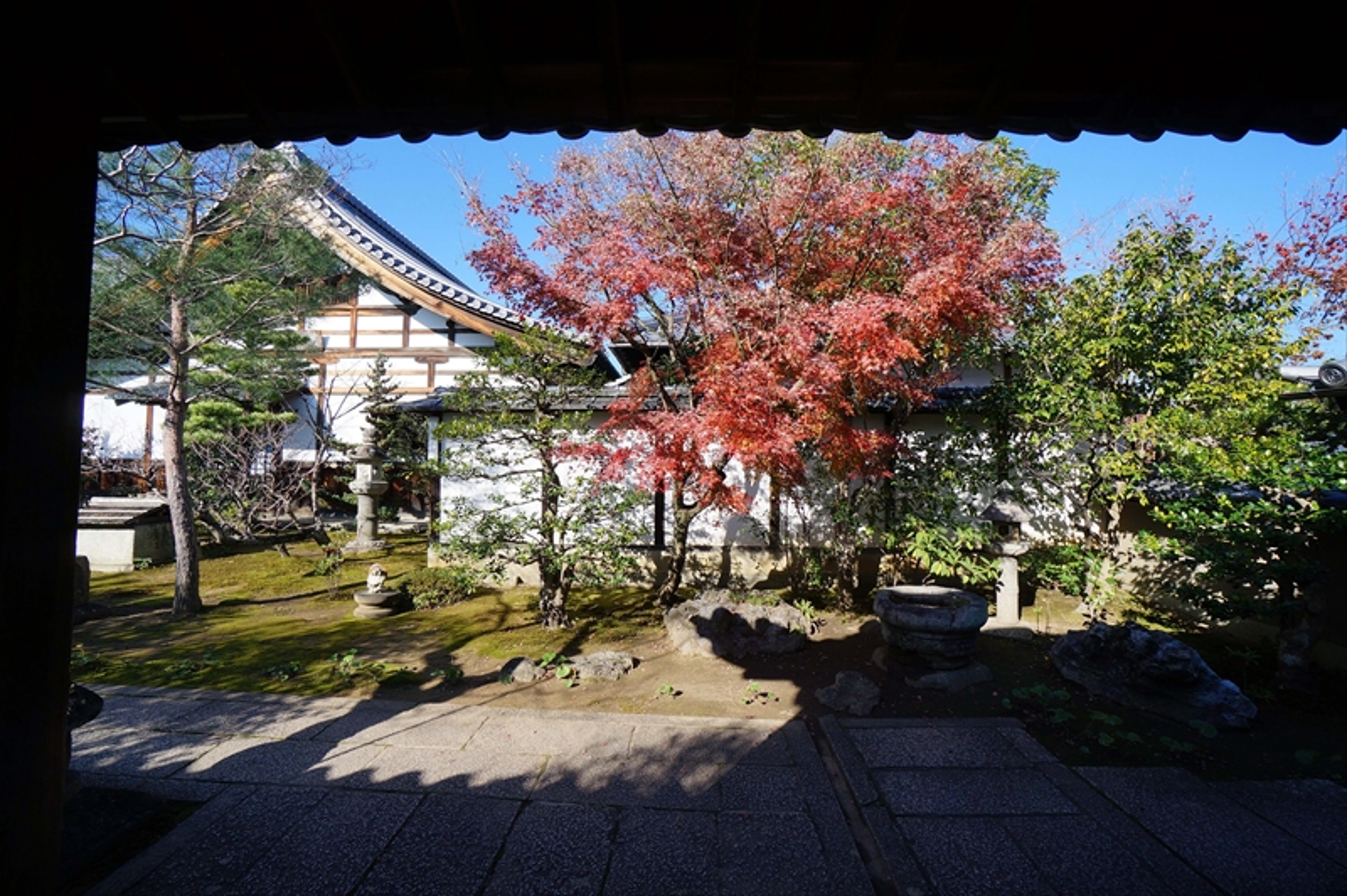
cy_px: 448
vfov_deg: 77.2
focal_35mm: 15
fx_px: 561
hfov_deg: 100.4
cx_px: 674
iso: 100
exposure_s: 1/160
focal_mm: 10
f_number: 9
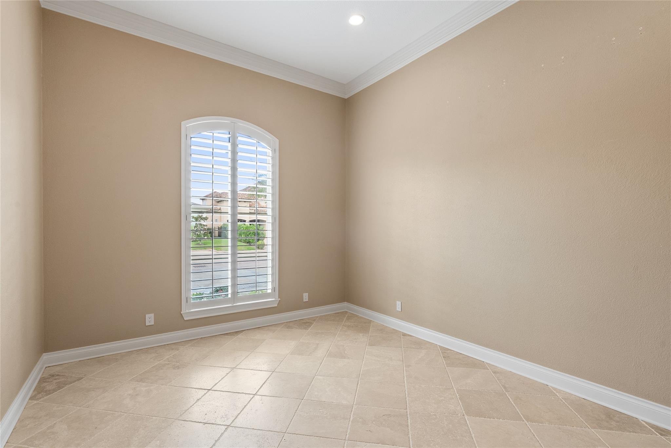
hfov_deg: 96.7
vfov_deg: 73.8
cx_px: 336
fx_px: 298
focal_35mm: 16
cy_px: 224
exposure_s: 1/2
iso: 320
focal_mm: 16
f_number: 10
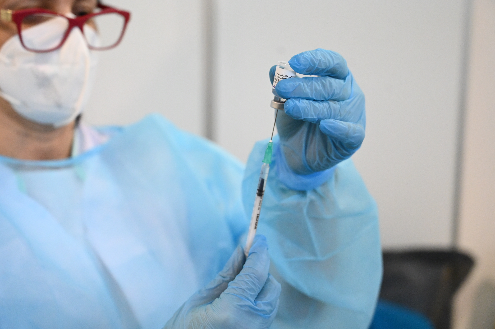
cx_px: 248
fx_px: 728
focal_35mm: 53
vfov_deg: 25.5
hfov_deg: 37.5
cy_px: 164
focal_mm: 53
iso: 6400
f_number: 4
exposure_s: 1/500
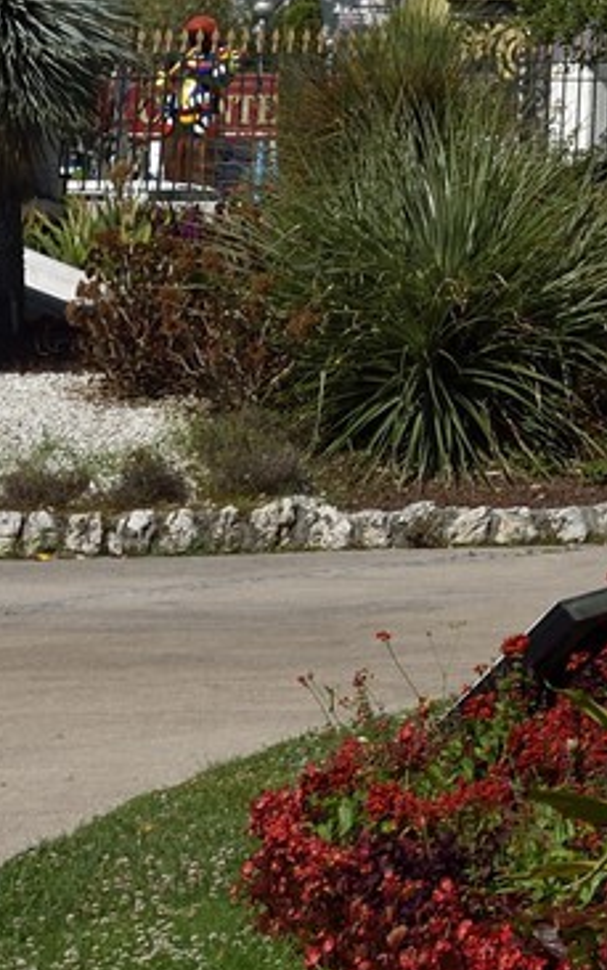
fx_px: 4708
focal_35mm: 178
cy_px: -906
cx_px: 1352
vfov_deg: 10.8
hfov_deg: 7.0
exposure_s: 1/250
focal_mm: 40
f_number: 16
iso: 200
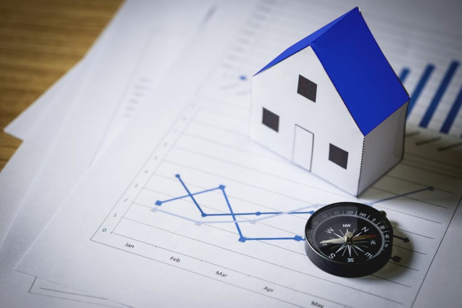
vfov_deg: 15.2
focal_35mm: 90
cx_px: 231
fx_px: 1155
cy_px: 154
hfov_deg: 22.6
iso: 250
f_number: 2.4
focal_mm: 60
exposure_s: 1/125
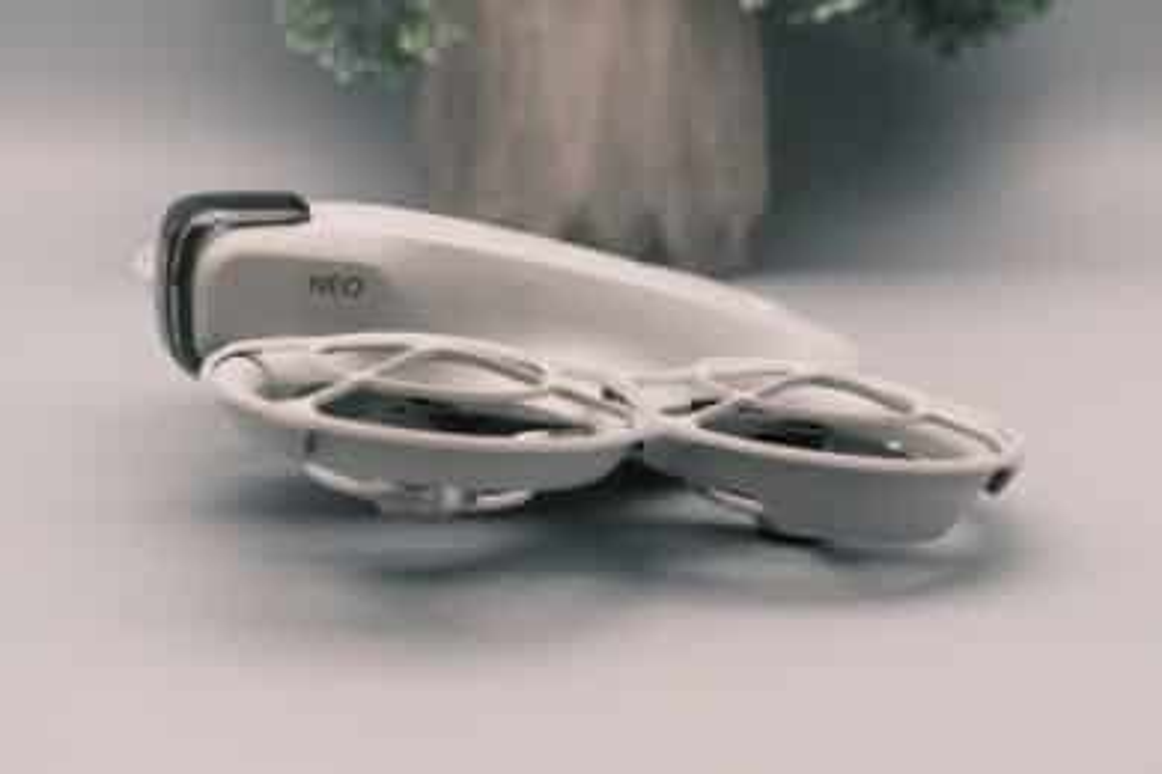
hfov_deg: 31.9
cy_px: 387
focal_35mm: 63
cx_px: 581
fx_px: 2033
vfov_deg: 21.6
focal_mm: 42
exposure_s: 1/120
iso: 500
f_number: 6.4
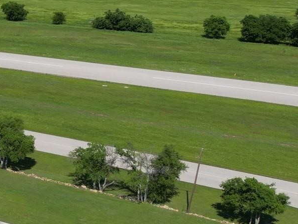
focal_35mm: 82
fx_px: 706
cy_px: 188
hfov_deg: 20.0
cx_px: -169
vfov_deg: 17.8
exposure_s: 1/4000
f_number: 1.7
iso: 110
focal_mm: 6.72
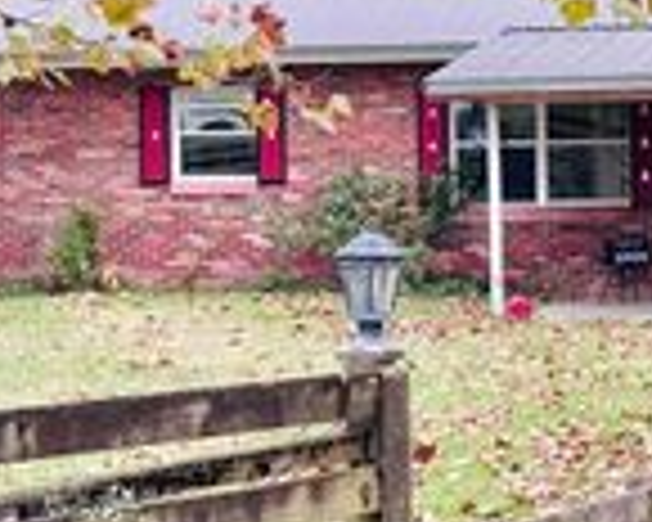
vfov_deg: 9.5
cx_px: 378
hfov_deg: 11.9
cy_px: 155
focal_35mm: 162
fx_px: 3126
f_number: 1.78
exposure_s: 1/335
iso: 64
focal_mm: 6.86
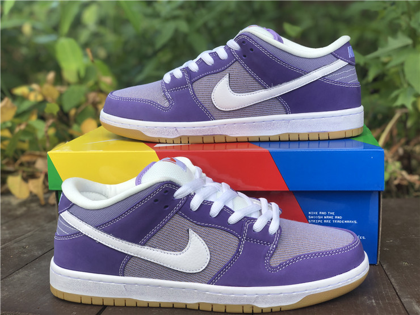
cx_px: 210
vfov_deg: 28.0
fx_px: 631
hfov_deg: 36.8
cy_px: 158
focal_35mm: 52
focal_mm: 6
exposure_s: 1/137
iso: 16
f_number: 2.4
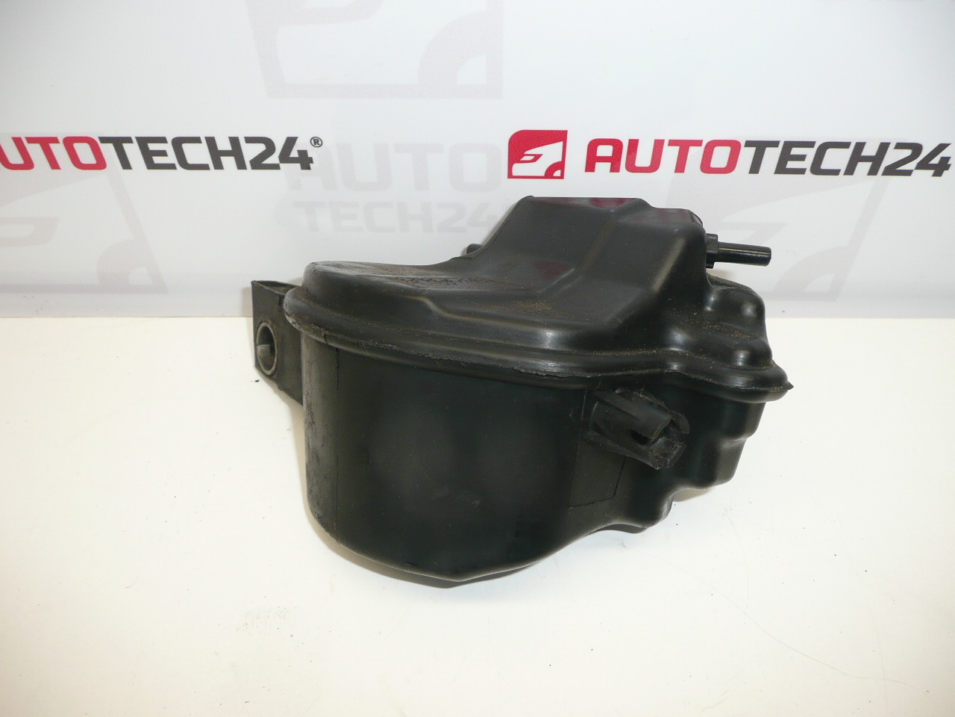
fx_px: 772
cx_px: 478
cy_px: 358
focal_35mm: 28
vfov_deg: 49.7
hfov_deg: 63.4
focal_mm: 4.6
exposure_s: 1/80
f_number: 3.3
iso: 100
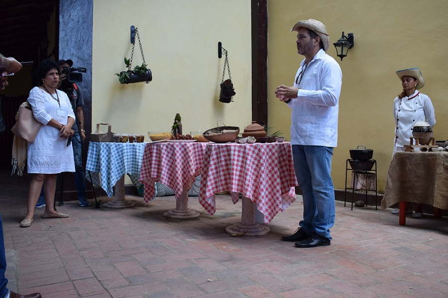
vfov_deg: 39.9
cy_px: 149
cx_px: 224
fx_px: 410
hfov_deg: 57.2
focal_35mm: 33
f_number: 6.3
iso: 400
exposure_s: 1/160
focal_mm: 22
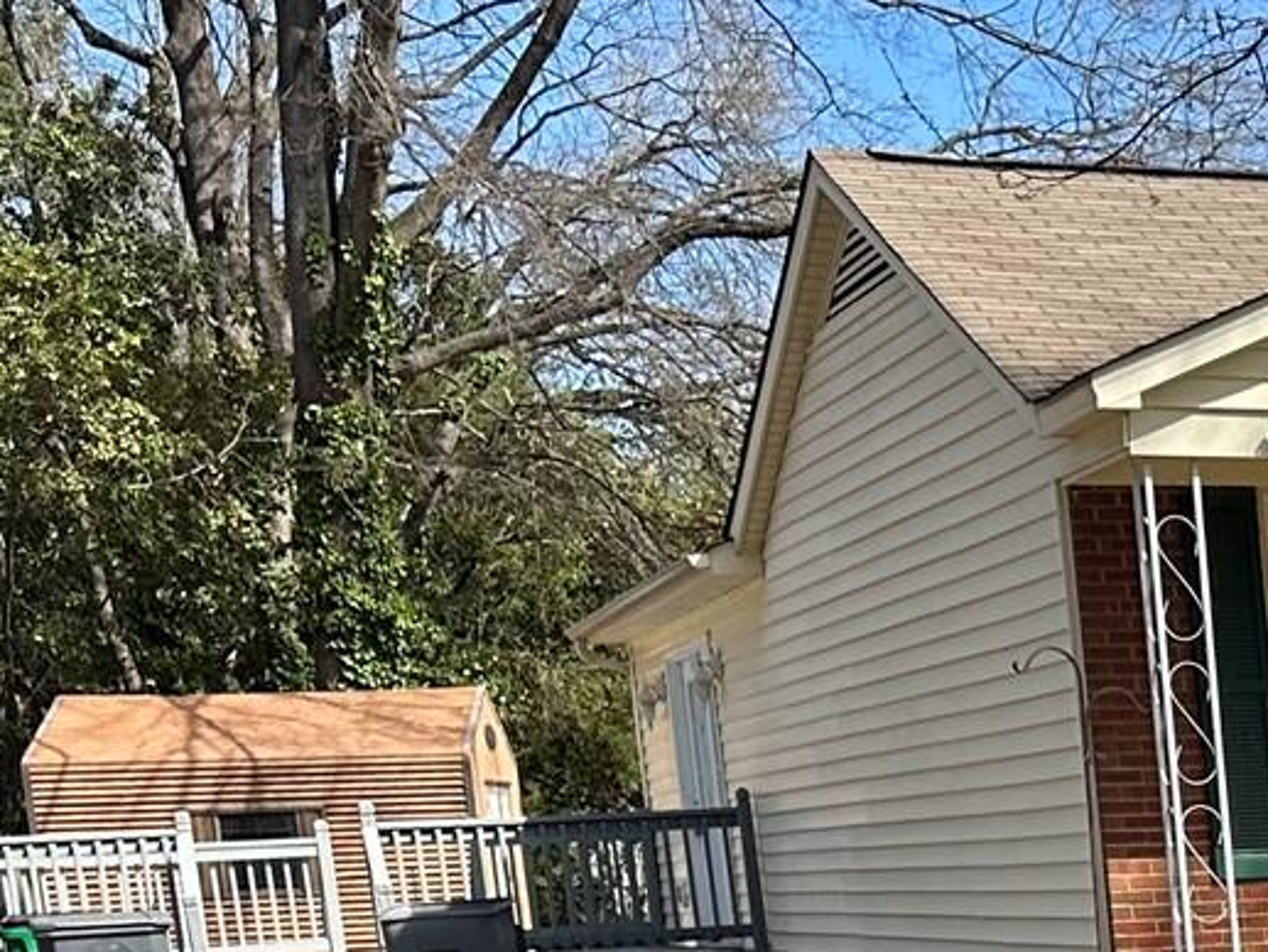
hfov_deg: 18.6
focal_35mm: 95
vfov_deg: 14.3
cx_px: 1827
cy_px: 1531
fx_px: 3481
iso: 80
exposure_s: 1/1845
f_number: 1.78
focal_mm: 6.86
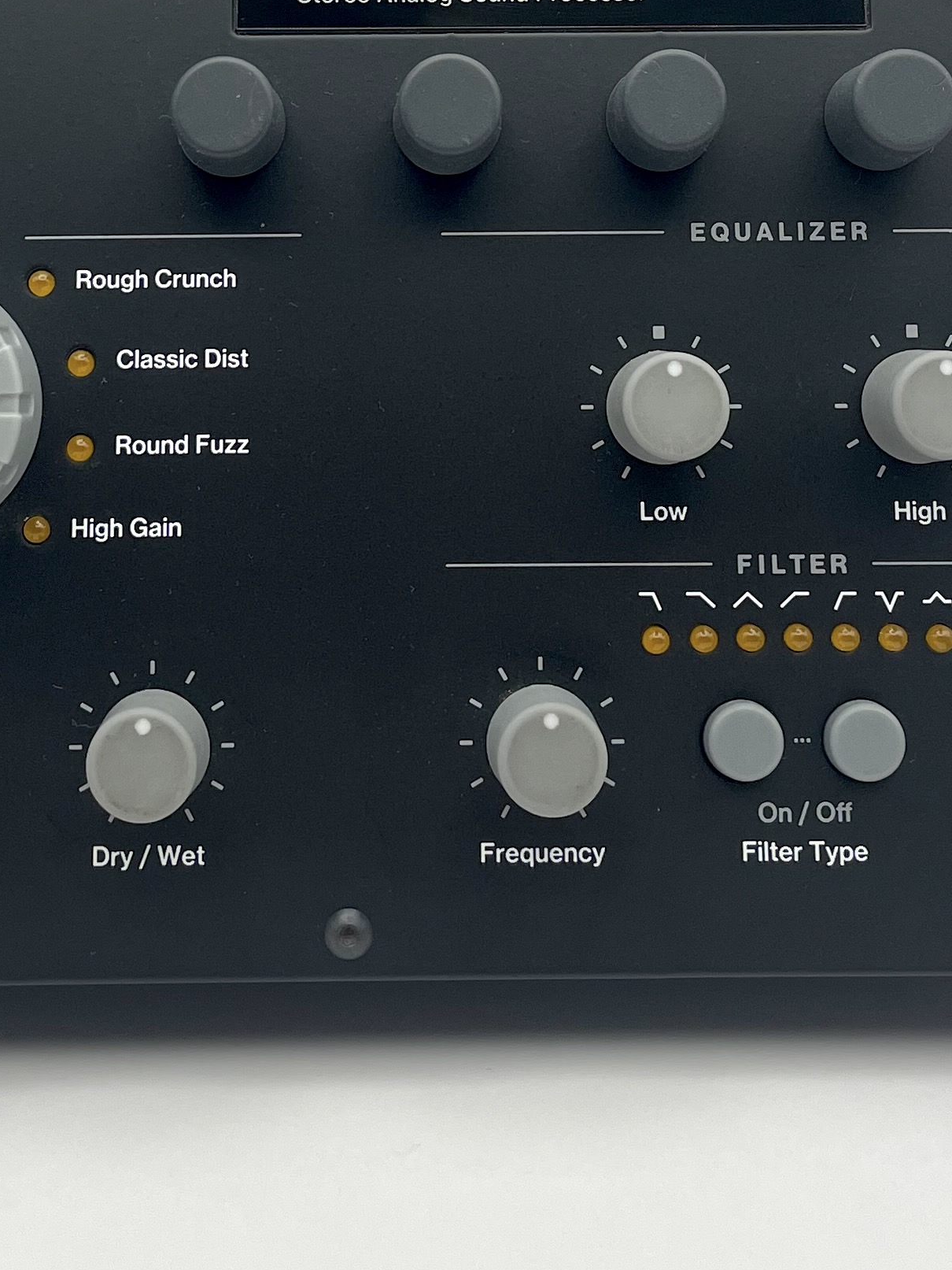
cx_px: 379
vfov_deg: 28.5
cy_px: 84
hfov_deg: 22.6
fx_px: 2383
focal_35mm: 65
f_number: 1.6
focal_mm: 4.2
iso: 40
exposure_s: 1/121
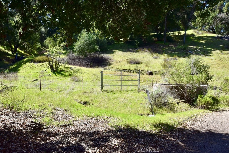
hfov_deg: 67.4
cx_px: 114
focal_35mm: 27
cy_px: 76
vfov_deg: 47.9
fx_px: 172
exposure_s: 1/320
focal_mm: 18
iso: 400
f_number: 10
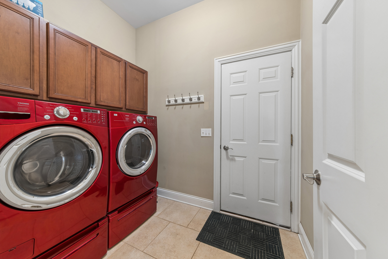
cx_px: 194
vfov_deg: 90.0
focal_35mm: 12
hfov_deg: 112.6
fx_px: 129
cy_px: 130
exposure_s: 1/1.67
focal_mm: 12
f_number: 10
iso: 250
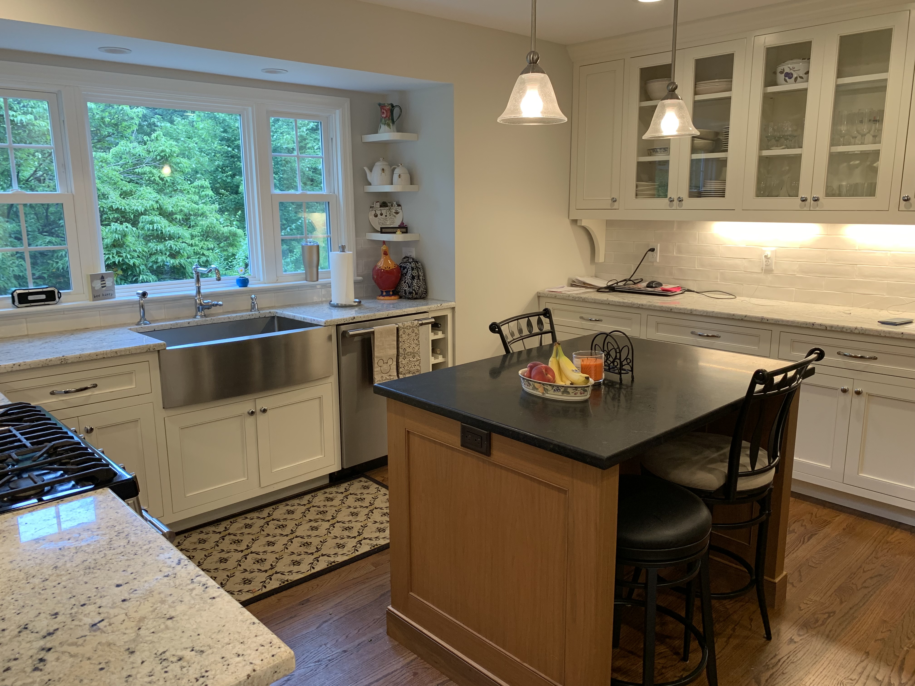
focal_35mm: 26
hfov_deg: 67.3
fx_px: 687
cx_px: 458
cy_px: 343
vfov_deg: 53.1
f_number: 1.8
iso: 80
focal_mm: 4.25
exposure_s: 1/60
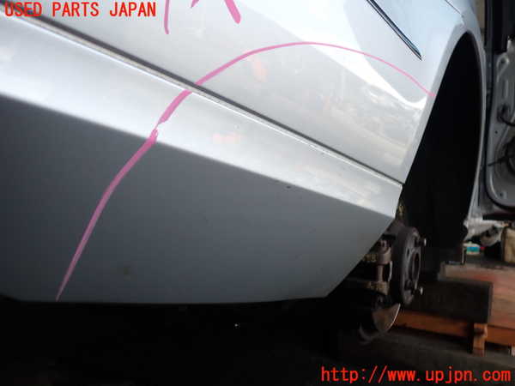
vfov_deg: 46.8
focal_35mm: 30
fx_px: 446
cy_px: 193
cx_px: 258
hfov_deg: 60.0
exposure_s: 1/160
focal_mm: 5.4
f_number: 2.3
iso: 100
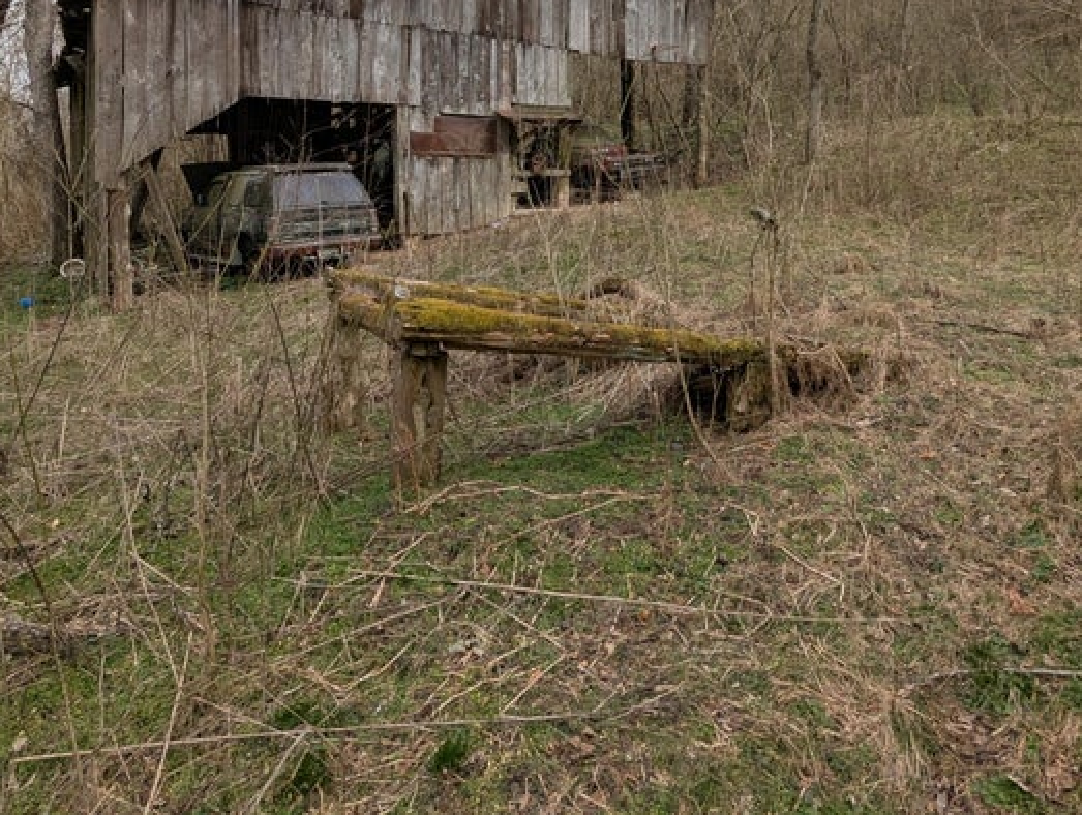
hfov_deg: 67.2
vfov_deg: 50.5
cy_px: 182
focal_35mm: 26
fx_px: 814
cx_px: 565
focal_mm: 2.35
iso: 51
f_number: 2.2
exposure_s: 1/1192
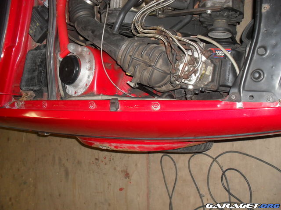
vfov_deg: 40.7
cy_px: 105
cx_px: 140
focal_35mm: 35
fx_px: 284
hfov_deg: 52.6
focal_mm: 6.3
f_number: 3.2
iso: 200
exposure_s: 1/45
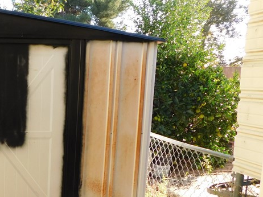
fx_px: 387
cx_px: -14
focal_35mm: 51
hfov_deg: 33.5
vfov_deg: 28.0
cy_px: 153
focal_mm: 4
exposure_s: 1/250
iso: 125
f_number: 3
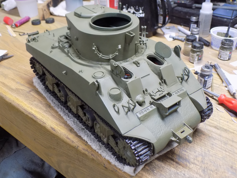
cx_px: 118
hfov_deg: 50.1
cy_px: 89
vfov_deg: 38.7
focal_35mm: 37
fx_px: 253
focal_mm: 6.6
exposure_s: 1/15
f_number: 3.5
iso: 400
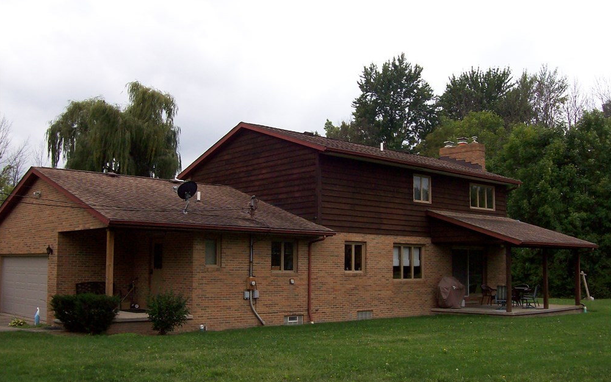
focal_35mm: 39
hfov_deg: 50.4
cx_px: 311
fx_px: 650
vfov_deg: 32.8
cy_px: 207
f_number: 4.8
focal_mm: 6
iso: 80
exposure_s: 1/461
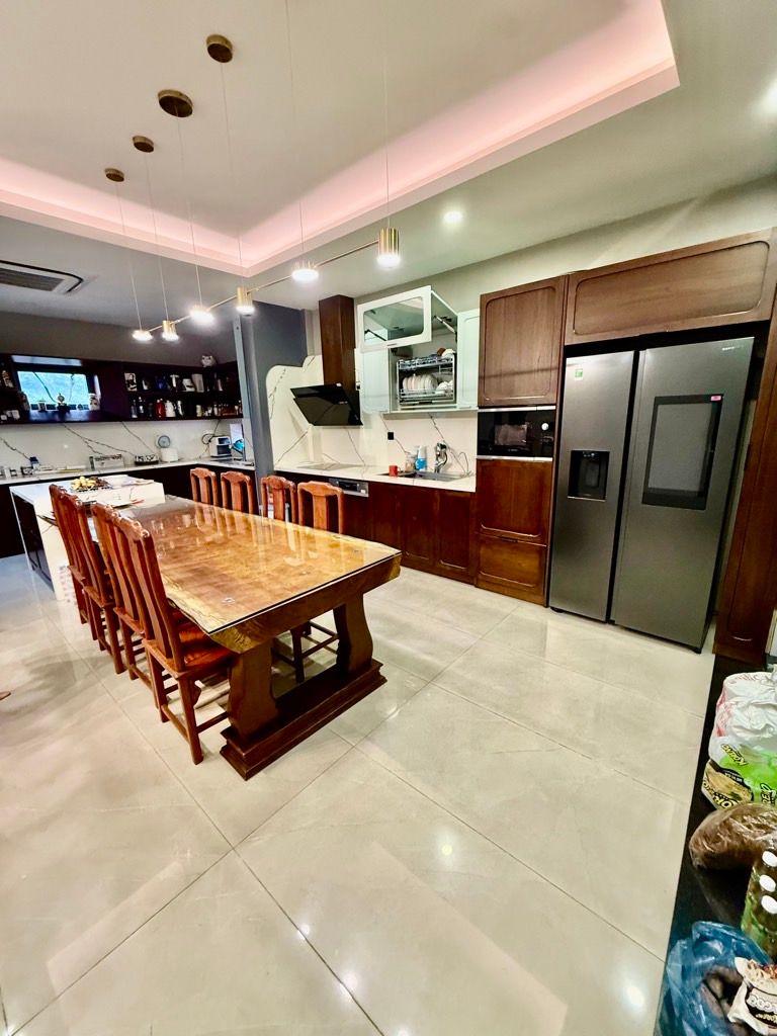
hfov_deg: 85.7
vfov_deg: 102.1
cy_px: 518
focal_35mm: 14
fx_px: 419
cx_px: 388
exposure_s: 1/50
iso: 400
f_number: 2.2
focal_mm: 2.22
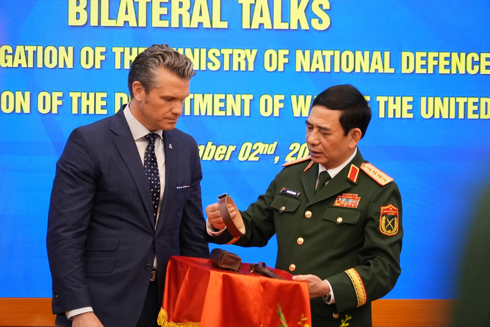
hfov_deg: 8.6
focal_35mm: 240
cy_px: 164
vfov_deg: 5.7
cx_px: 245
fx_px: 3268
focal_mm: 240
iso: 5000
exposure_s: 1/250
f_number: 6.3
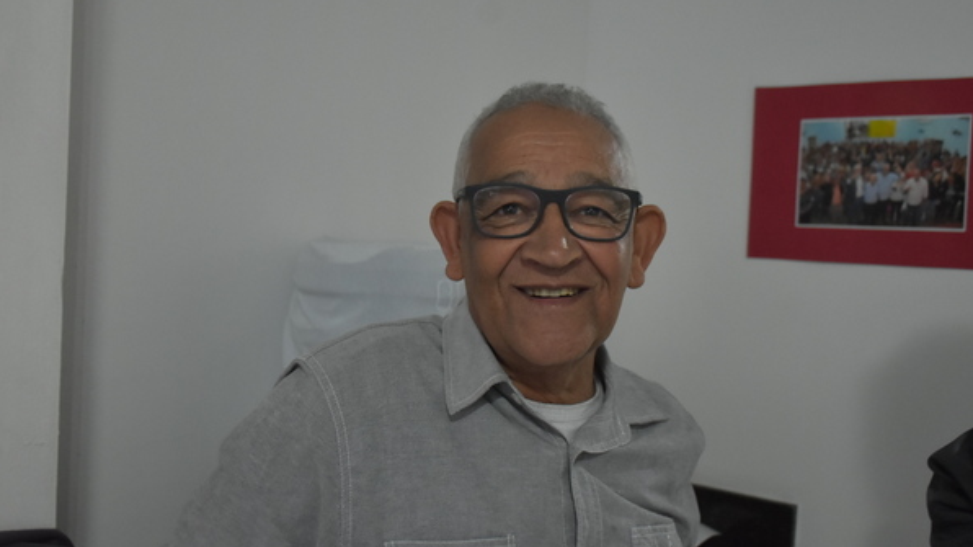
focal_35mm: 38
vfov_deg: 31.2
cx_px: 485
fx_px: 980
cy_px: 269
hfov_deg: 52.8
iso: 2500
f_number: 4
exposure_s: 1/60
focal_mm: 24
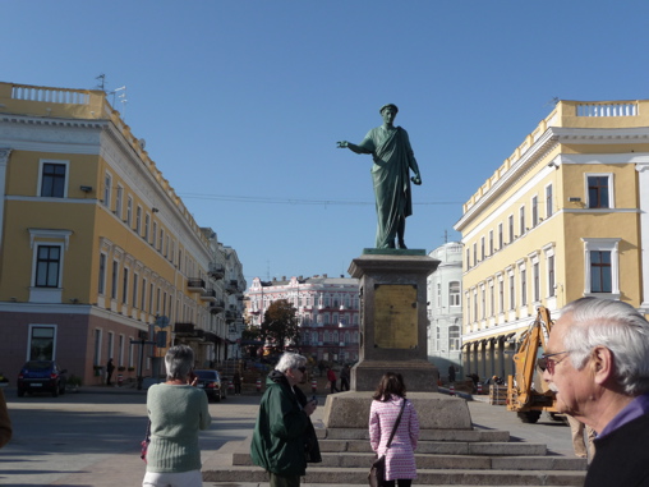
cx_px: 324
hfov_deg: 42.1
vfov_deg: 32.2
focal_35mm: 45
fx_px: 844
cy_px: 244
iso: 100
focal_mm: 7.6
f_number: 4.1
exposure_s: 1/1000
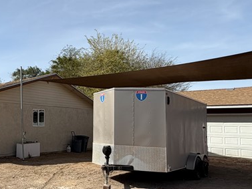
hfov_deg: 45.2
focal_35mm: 38
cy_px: 103
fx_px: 277
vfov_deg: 37.7
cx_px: 33
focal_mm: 2.22
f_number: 2.2
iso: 20
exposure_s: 1/1167
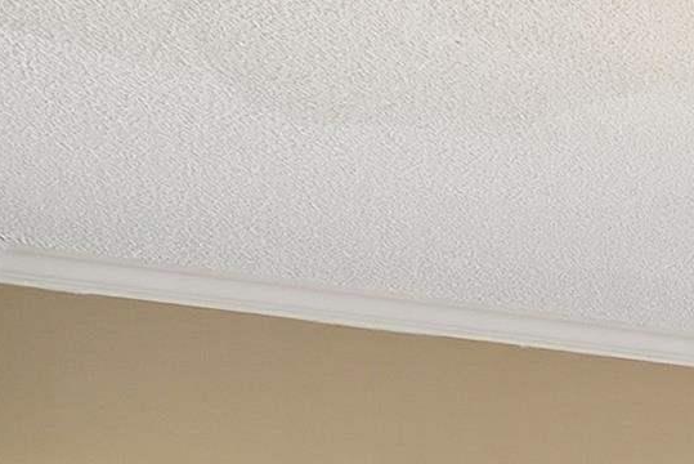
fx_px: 1770
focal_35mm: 92
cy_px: 867
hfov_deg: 14.2
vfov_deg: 13.3
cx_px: 1698
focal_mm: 16.5
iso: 250
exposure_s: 1/13
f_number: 9
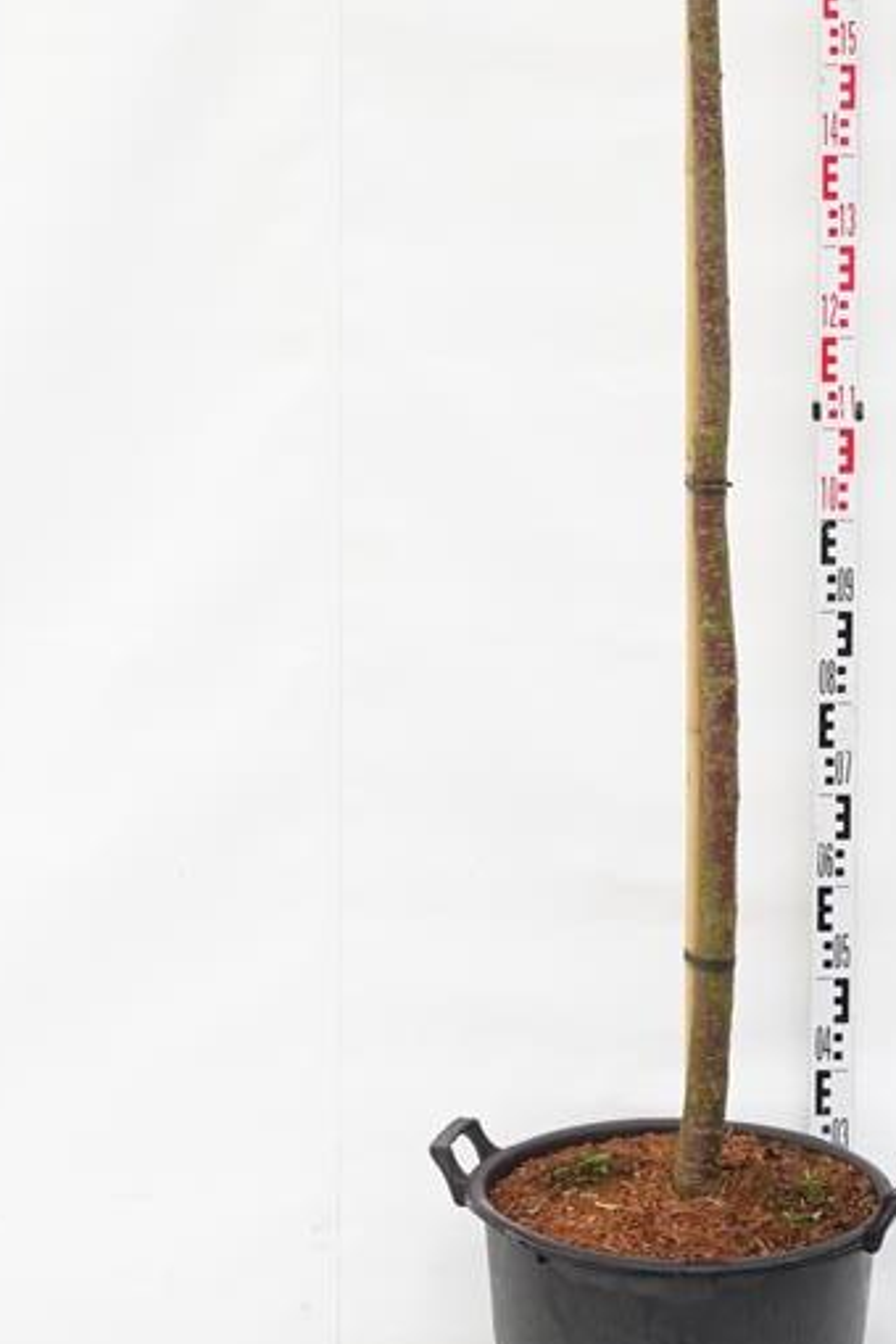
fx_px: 3322
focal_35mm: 89
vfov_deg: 20.8
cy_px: -403
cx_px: 585
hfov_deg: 15.3
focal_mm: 28
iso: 1600
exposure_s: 1/125
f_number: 6.3
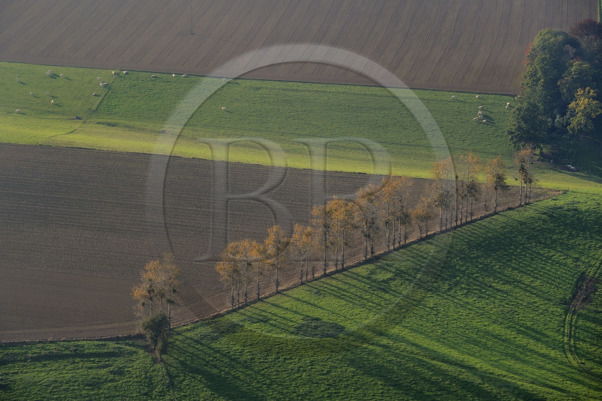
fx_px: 2675
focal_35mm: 160
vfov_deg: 8.6
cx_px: 301
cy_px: 200
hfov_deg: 12.8
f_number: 7.1
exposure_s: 1/800
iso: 400
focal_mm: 160
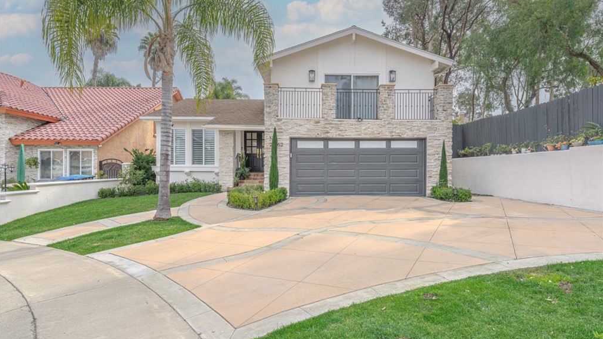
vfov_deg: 55.9
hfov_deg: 86.6
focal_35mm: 20
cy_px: 174
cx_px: 301
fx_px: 320
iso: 100
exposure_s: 1/320
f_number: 8
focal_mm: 19
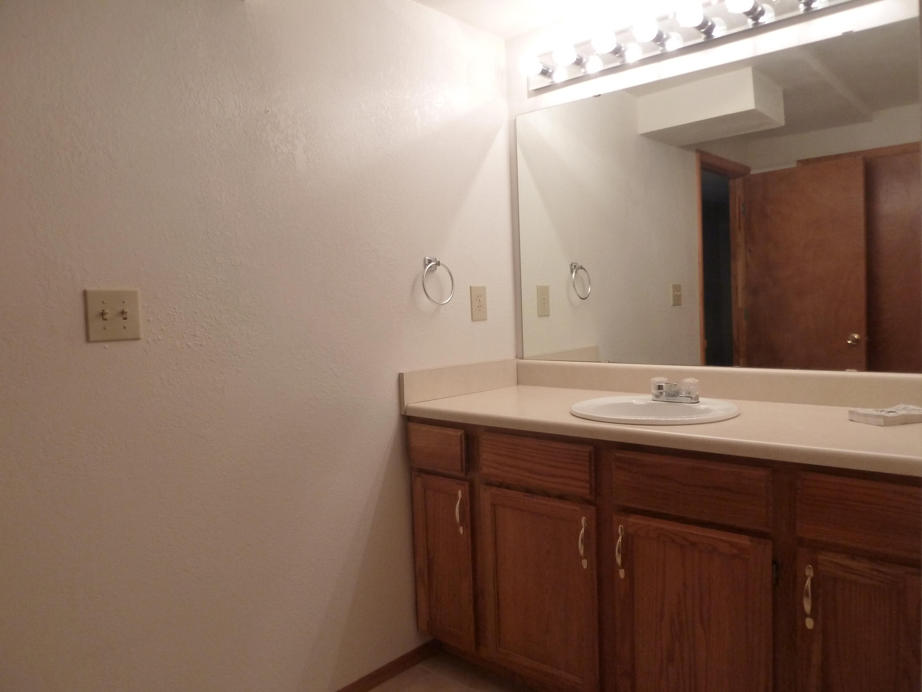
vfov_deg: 54.9
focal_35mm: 25
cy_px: 346
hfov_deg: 69.4
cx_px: 461
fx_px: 666
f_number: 3.3
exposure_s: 1/30
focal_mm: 4.1
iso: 200
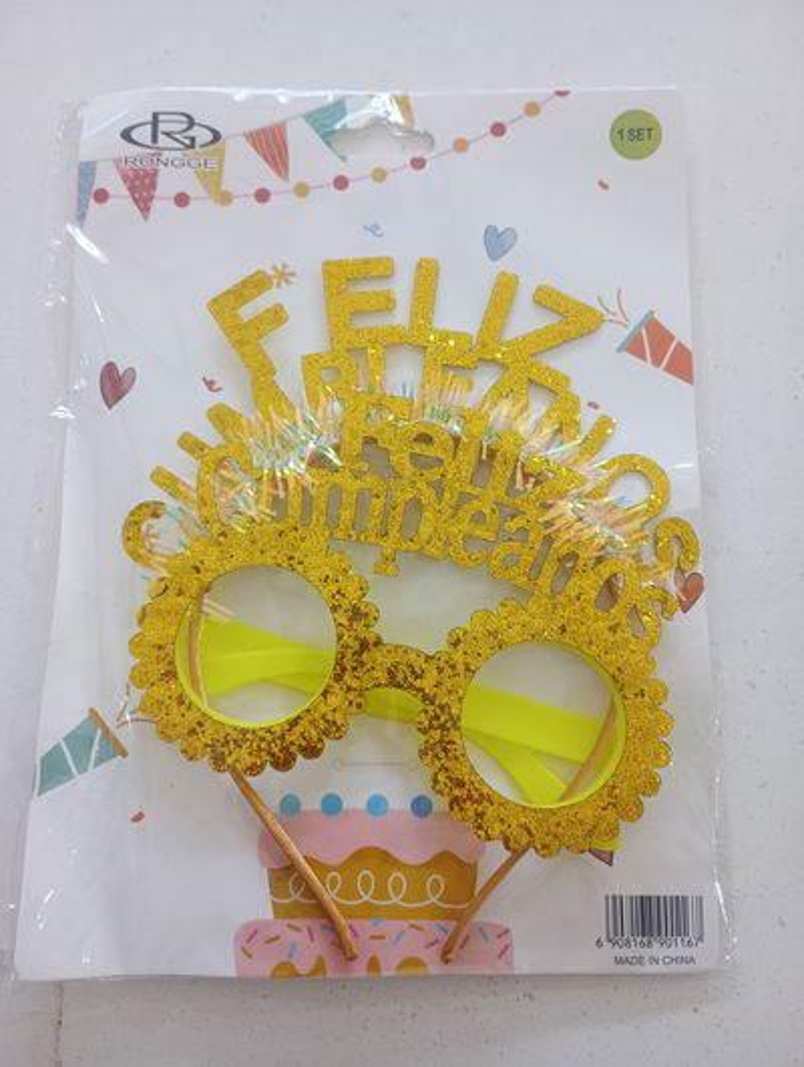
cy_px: 534
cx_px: 402
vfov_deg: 63.4
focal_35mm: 28
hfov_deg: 49.9
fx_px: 865
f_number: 1.8
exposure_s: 1/50
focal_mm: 4.27
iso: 410
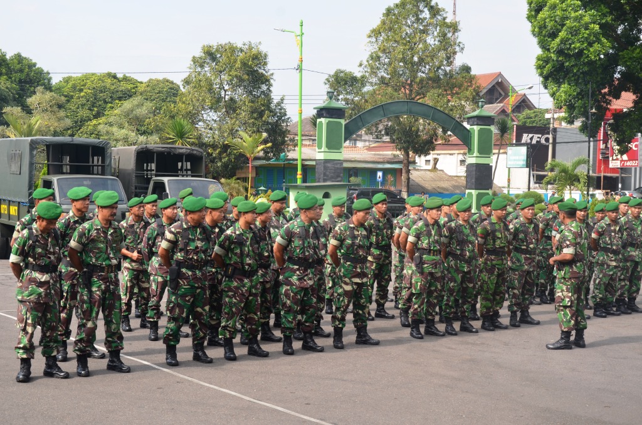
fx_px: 934
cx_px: 321
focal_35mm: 52
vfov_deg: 25.6
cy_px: 212
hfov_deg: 37.9
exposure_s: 1/125
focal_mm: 35
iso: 100
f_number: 8
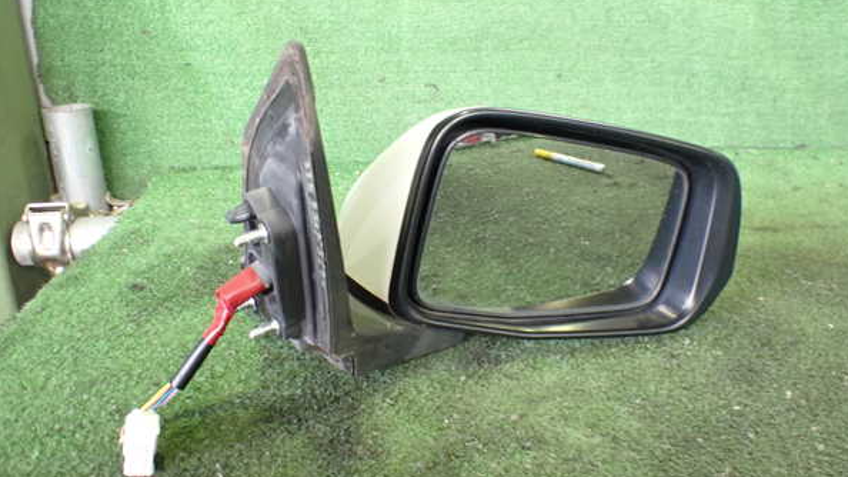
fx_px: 742
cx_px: 425
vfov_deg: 35.6
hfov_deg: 59.5
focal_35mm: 33
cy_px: 234
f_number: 2.3
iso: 800
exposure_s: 1/40
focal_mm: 5.4
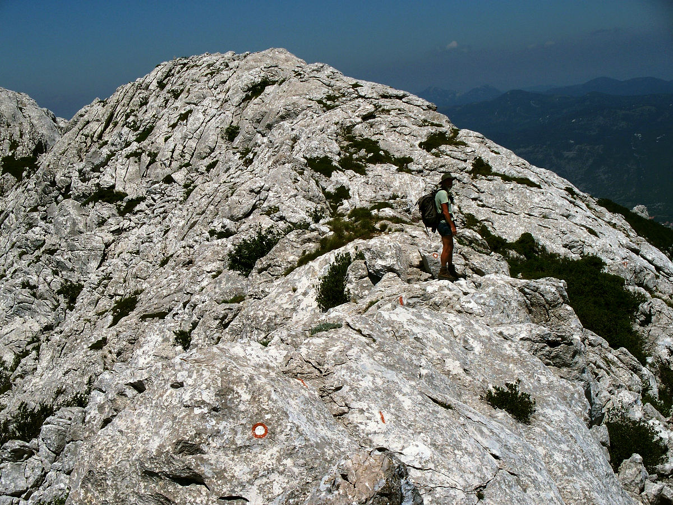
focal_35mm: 61
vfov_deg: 24.0
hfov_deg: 31.7
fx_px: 1186
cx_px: 336
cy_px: 252
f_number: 5.6
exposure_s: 1/800
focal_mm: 12.89
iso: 64
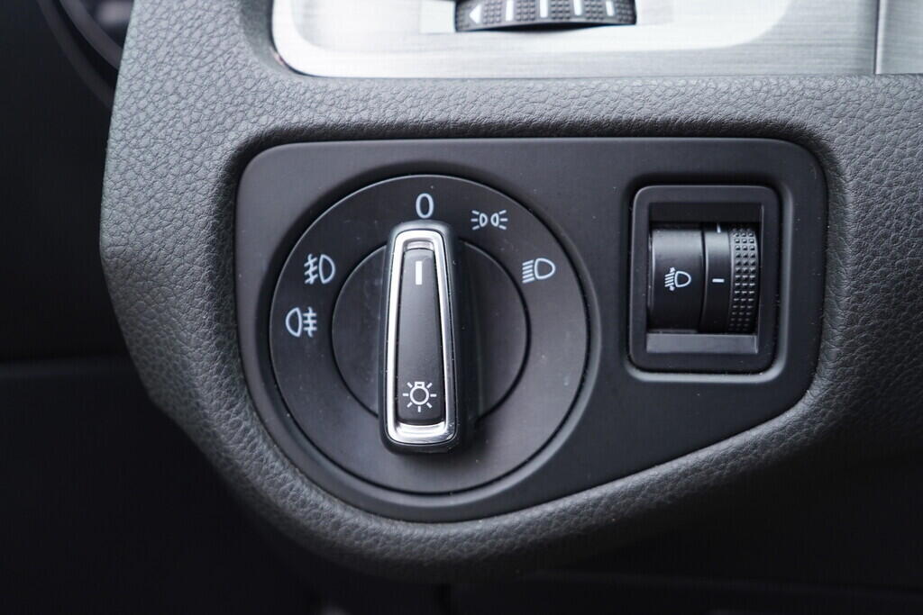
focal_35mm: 36
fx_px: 923
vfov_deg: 36.9
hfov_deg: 53.1
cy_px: 308
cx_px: 462
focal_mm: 24
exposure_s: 1/40
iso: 400
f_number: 2.8
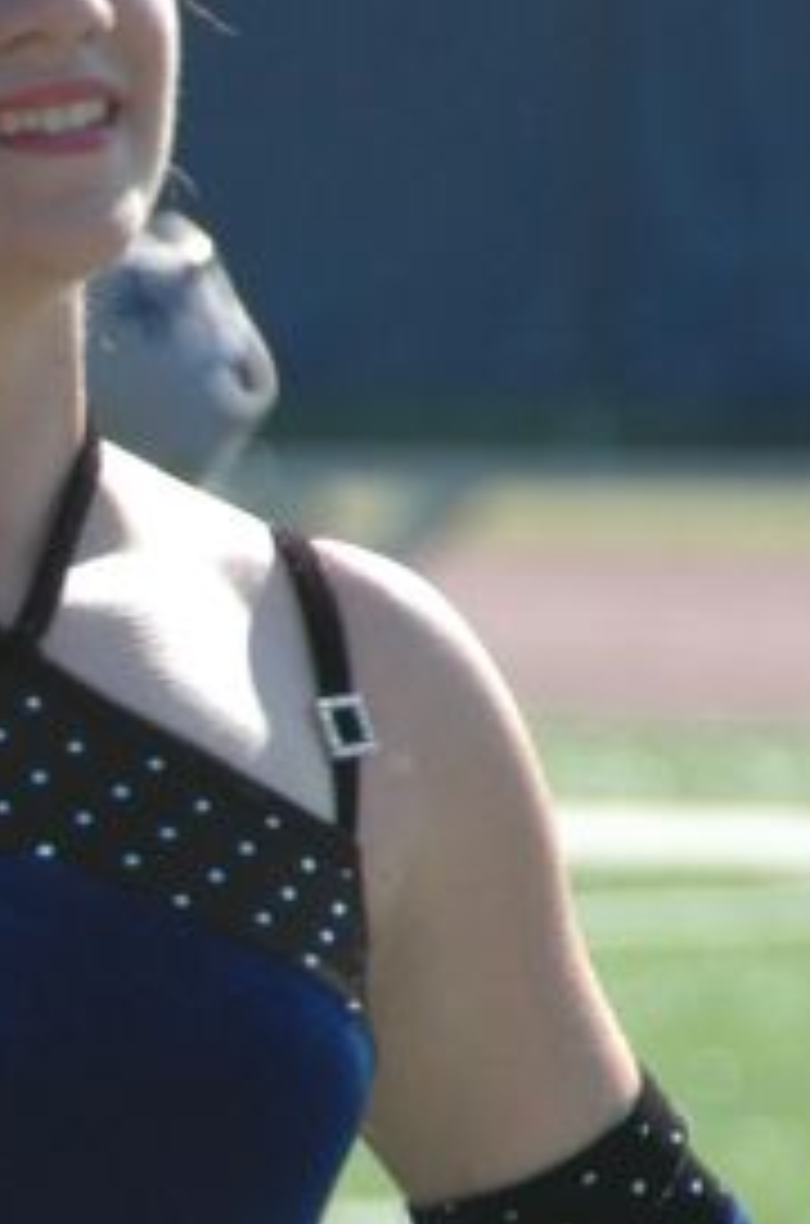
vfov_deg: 1.8
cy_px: 1008
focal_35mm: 1131
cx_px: -328
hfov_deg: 1.2
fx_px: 38364
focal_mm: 200
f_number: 5.6
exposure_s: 1/400
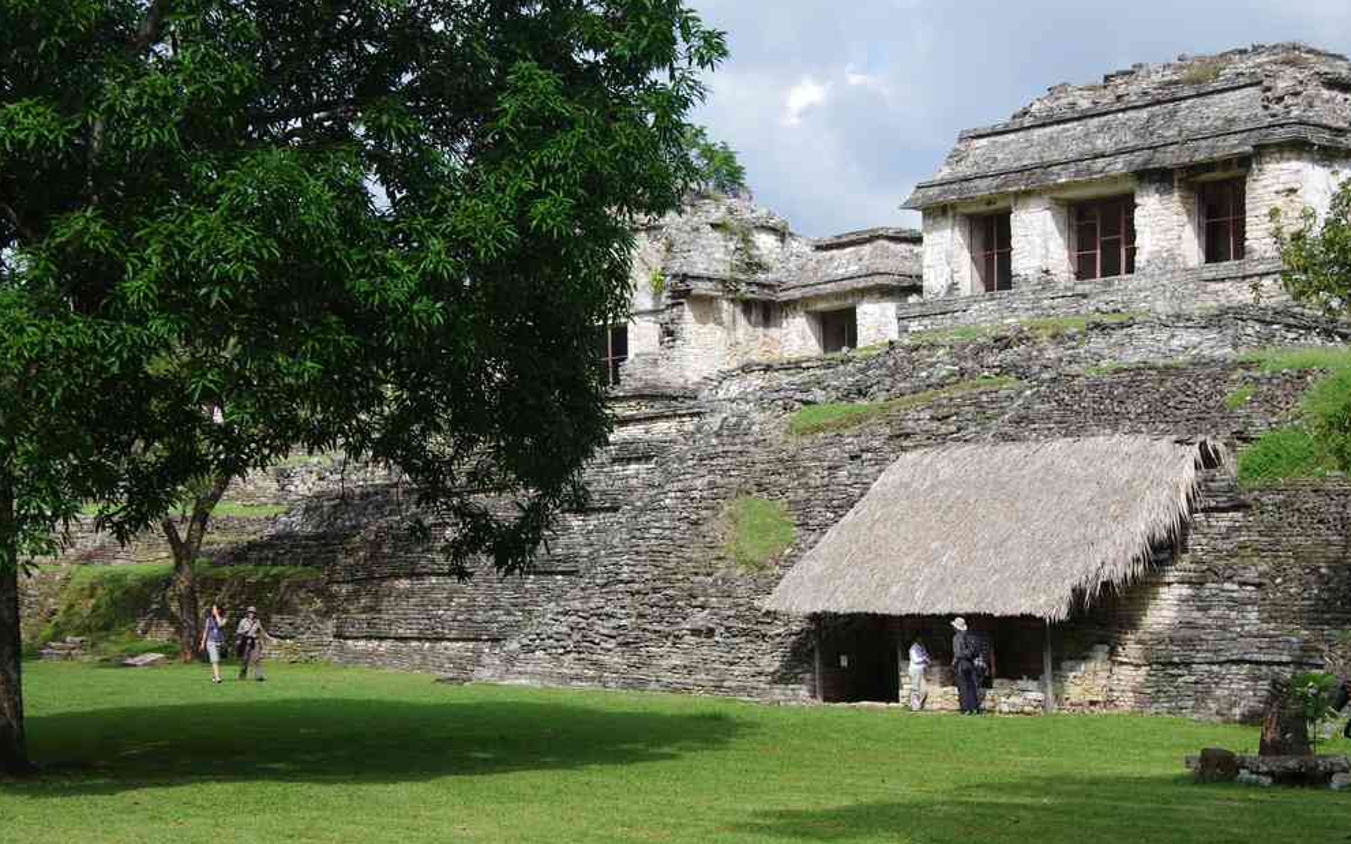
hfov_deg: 27.9
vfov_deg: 17.6
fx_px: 2724
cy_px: 451
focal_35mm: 74
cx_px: 676
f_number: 10
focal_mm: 47.5
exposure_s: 1/80
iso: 200
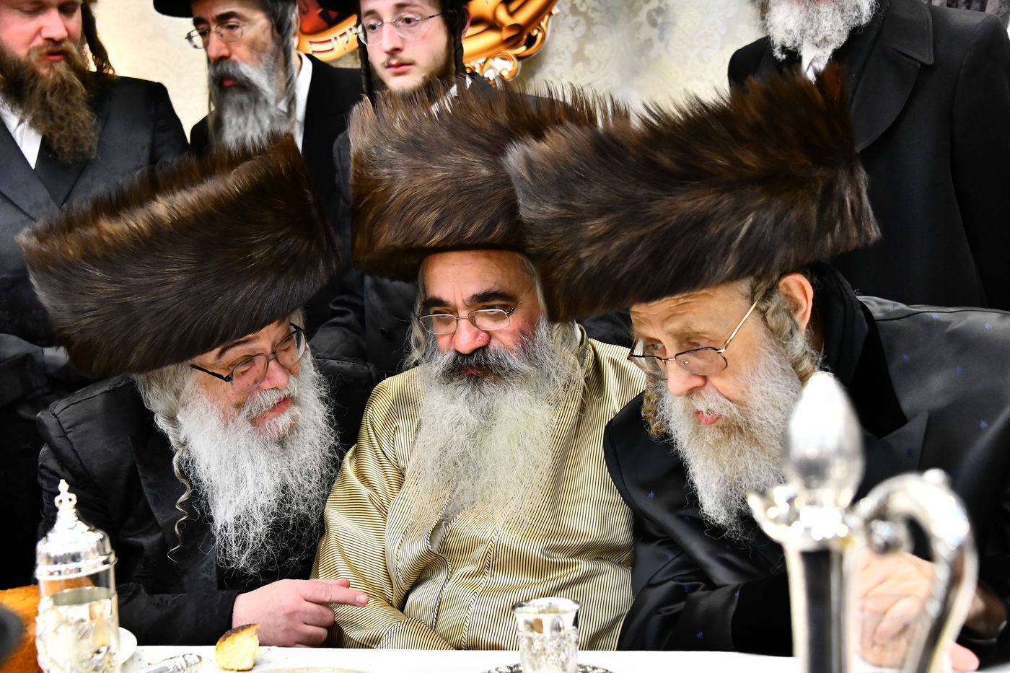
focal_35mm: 50
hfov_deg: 39.6
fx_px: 1403
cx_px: 505
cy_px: 336
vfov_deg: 27.0
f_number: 5.6
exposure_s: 1/100
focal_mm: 50
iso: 4000
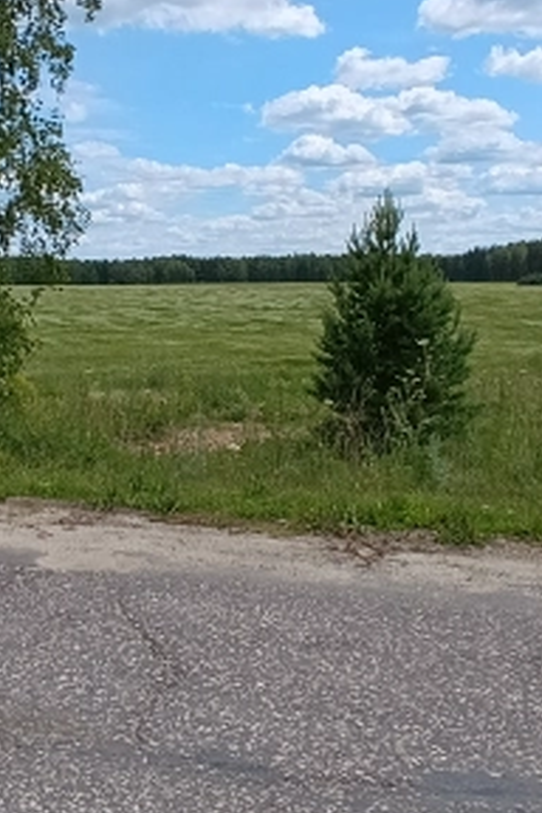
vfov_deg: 66.9
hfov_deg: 47.0
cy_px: 333
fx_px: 610
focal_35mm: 27
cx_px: 174
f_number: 2.2
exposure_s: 1/1321
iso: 50
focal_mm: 1.65
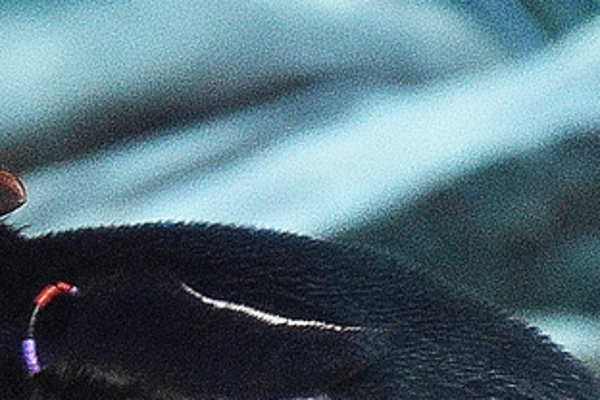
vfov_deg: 2.0
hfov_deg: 3.0
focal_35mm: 689
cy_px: 311
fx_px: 11482
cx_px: -321
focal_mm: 140
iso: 4000
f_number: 5.6
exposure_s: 1/500
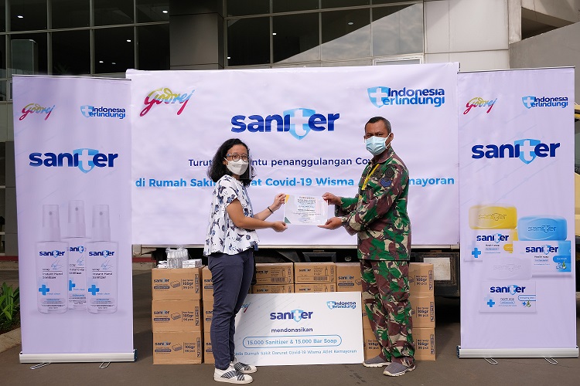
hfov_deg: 57.2
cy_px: 193
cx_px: 290
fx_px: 532
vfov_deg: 40.0
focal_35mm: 33
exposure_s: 1/1800
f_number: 3.2
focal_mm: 22.3
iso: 250
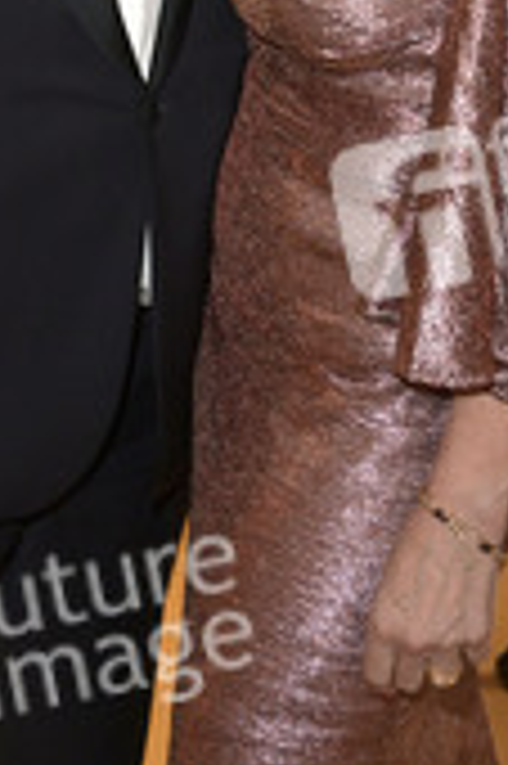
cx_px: 153
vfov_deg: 20.9
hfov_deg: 14.5
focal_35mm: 94
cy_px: -32
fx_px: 1994
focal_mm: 40
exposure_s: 1/50
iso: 2000
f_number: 5
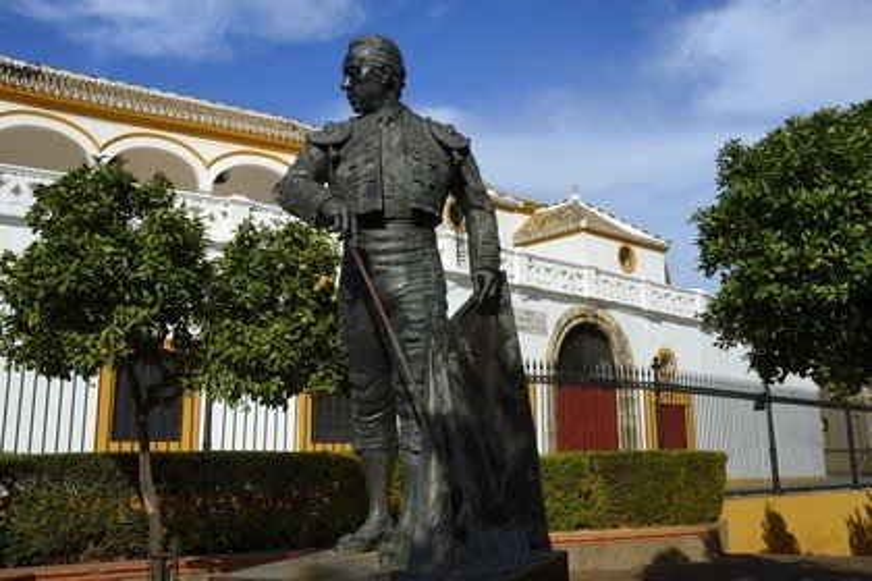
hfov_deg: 54.4
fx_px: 848
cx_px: 436
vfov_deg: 37.9
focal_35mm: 35
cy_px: 290
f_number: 14
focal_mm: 35
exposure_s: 1/250
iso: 200
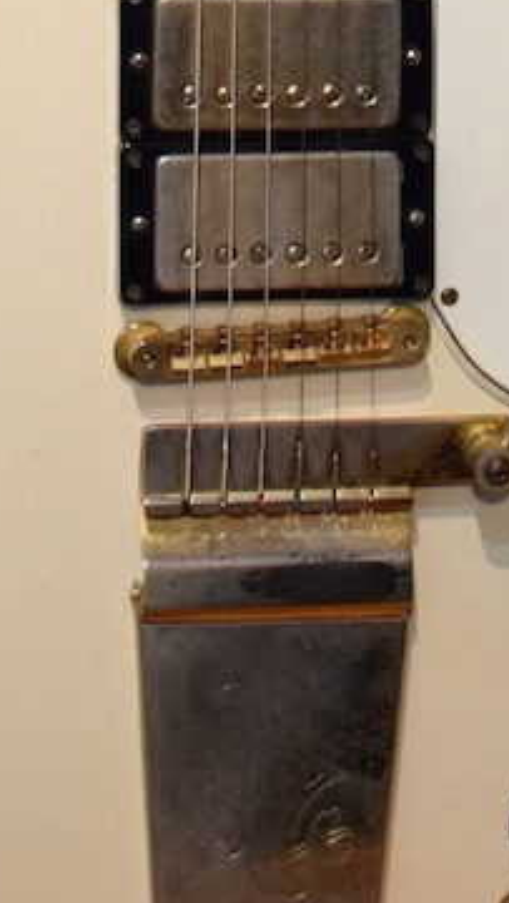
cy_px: -660
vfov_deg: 11.8
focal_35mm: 170
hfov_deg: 7.2
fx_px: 4071
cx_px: 211
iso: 2800
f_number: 4
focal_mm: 26
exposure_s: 1/60
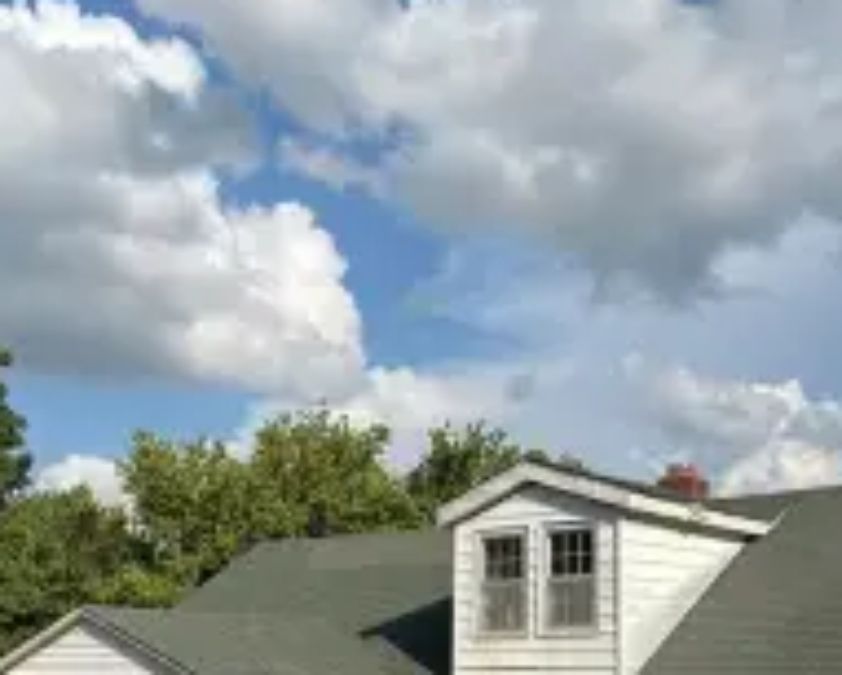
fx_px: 1222
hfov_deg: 38.0
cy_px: 631
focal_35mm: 49
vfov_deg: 29.4
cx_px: 379
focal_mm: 6.86
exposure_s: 1/6623
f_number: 1.78
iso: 80
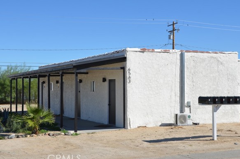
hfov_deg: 35.7
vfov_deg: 24.1
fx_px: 373
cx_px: 125
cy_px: 77
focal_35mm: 56
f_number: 9
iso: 100
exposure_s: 1/320
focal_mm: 34
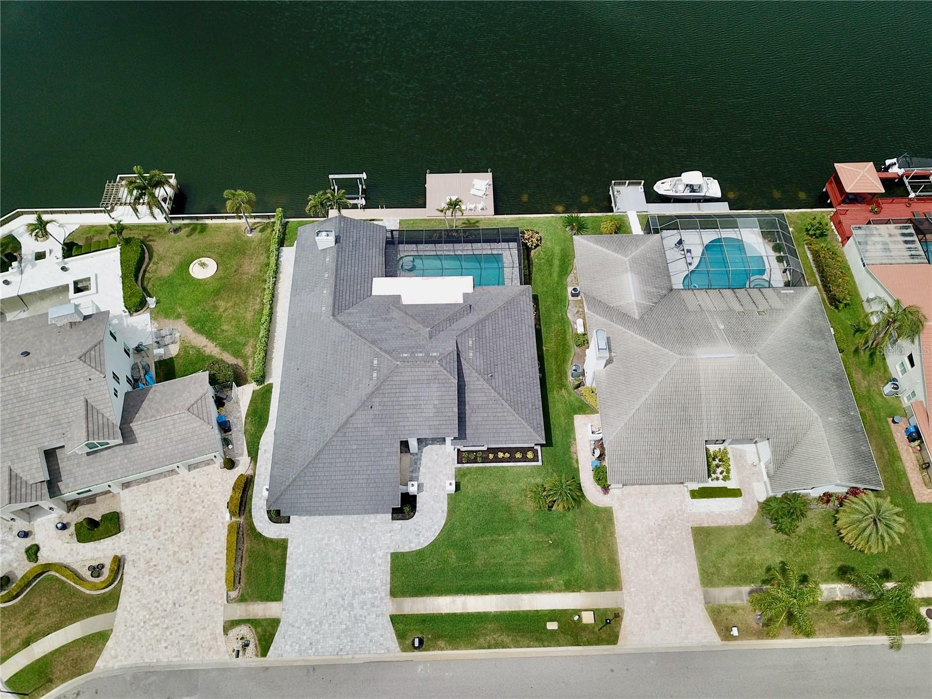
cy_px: 350
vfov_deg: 53.1
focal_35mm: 26
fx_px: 700
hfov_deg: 67.3
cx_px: 466
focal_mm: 4.73
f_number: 2.2
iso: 100
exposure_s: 1/2020
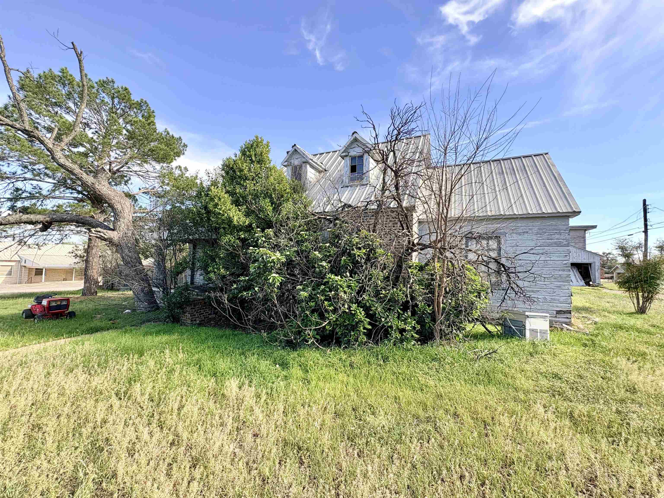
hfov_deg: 102.1
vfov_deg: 85.7
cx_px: 332
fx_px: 269
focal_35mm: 14
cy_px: 249
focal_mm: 2.22
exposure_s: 1/403
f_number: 2.2
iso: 64
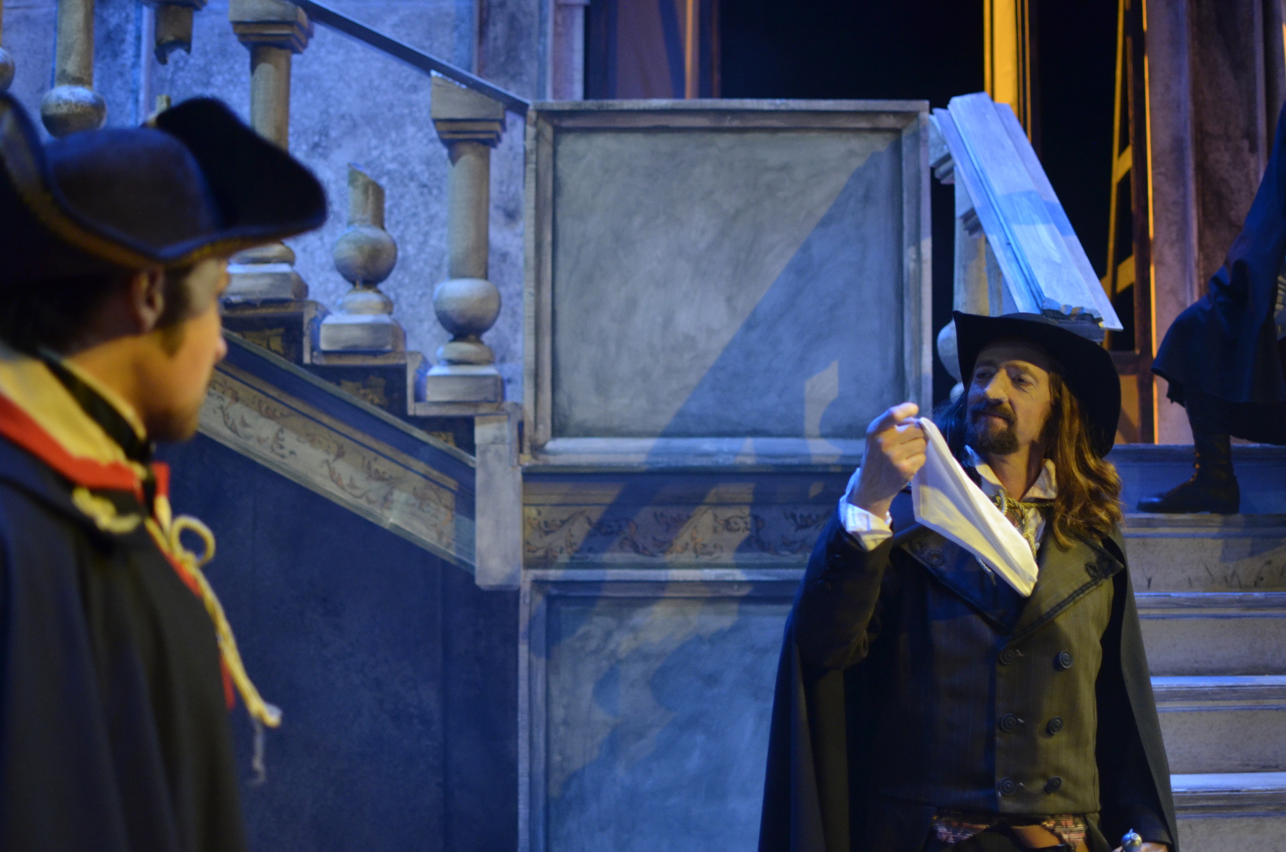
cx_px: 643
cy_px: 426
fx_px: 1872
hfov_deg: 37.9
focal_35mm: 52
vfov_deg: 25.6
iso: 1600
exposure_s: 1/80
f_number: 1.8
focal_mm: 35
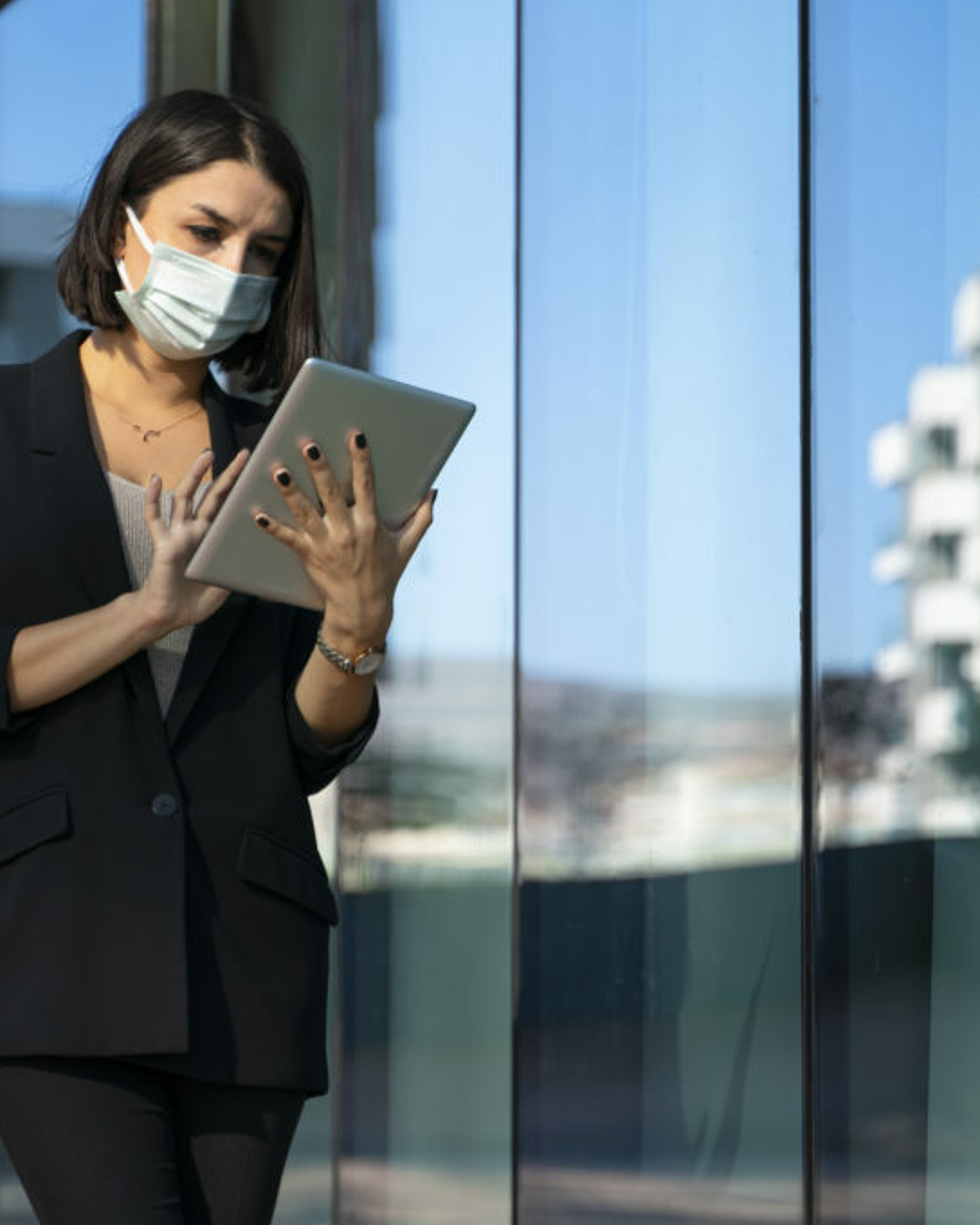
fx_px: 3843
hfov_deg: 14.5
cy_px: 613
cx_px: 587
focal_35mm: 106
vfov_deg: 18.1
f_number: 2.8
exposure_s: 1/1000
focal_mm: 75
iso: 100
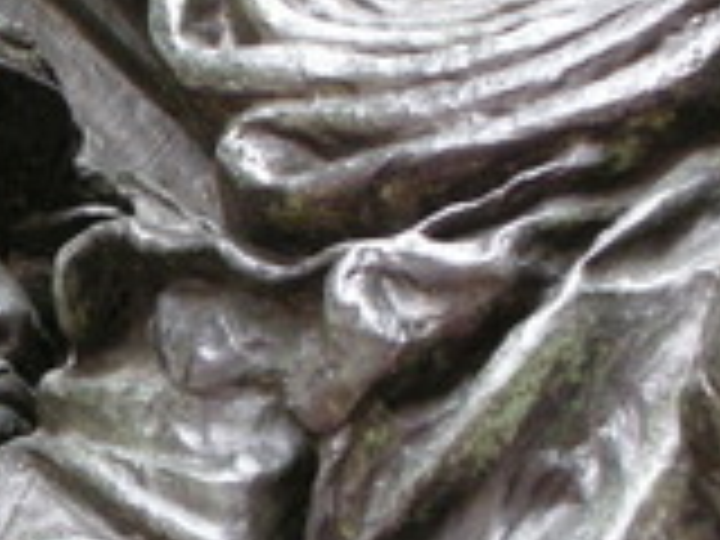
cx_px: -238
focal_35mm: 166
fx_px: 3453
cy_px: 209
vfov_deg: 8.9
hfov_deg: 11.6
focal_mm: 8.8
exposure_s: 1/30.4
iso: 174
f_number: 3.5
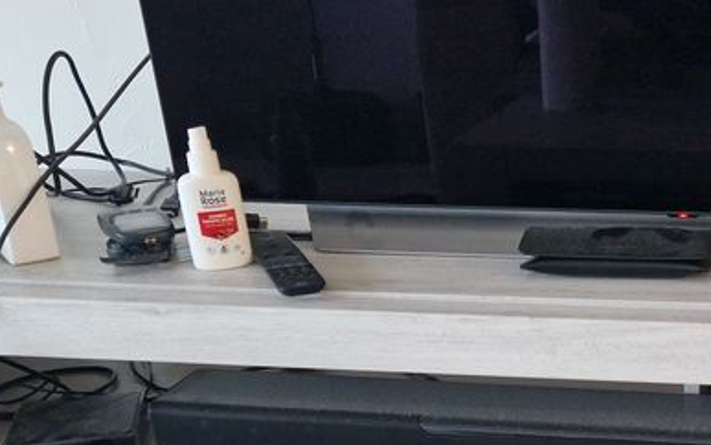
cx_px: 689
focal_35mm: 63
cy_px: 496
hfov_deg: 30.5
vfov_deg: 19.7
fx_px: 1221
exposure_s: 1/100
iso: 800
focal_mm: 5.4
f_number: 1.8
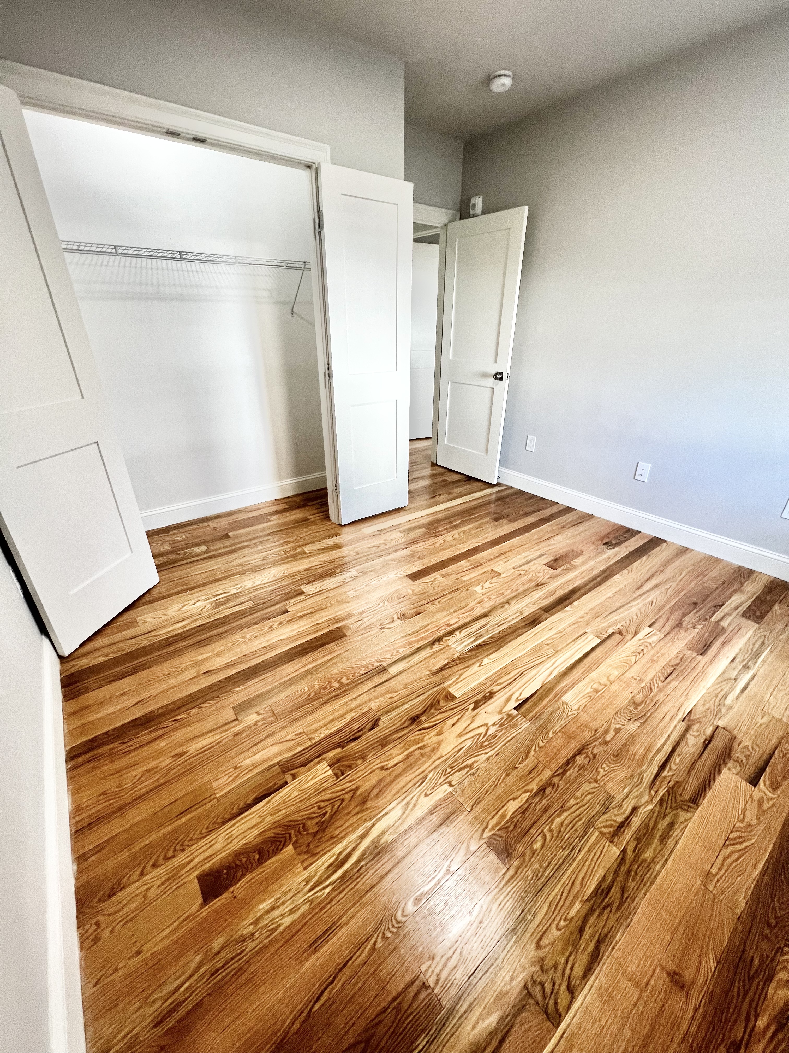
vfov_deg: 106.2
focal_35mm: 13
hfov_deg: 89.9
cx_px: 394
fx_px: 395
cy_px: 526
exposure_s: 1/120
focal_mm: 1.57
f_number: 1.8
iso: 125
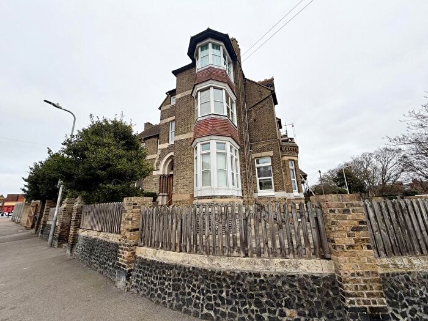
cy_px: 160
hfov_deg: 102.1
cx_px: 214
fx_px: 173
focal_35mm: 14
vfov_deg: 85.7
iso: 50
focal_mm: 2.22
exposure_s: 1/379
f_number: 2.2
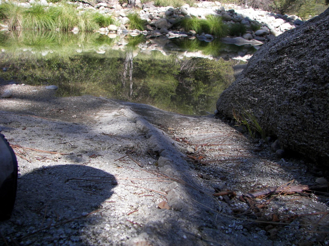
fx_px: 342
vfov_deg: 39.7
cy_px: 123
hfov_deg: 51.4
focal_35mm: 36
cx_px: 164
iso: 64
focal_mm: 6
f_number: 2.8
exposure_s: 1/500
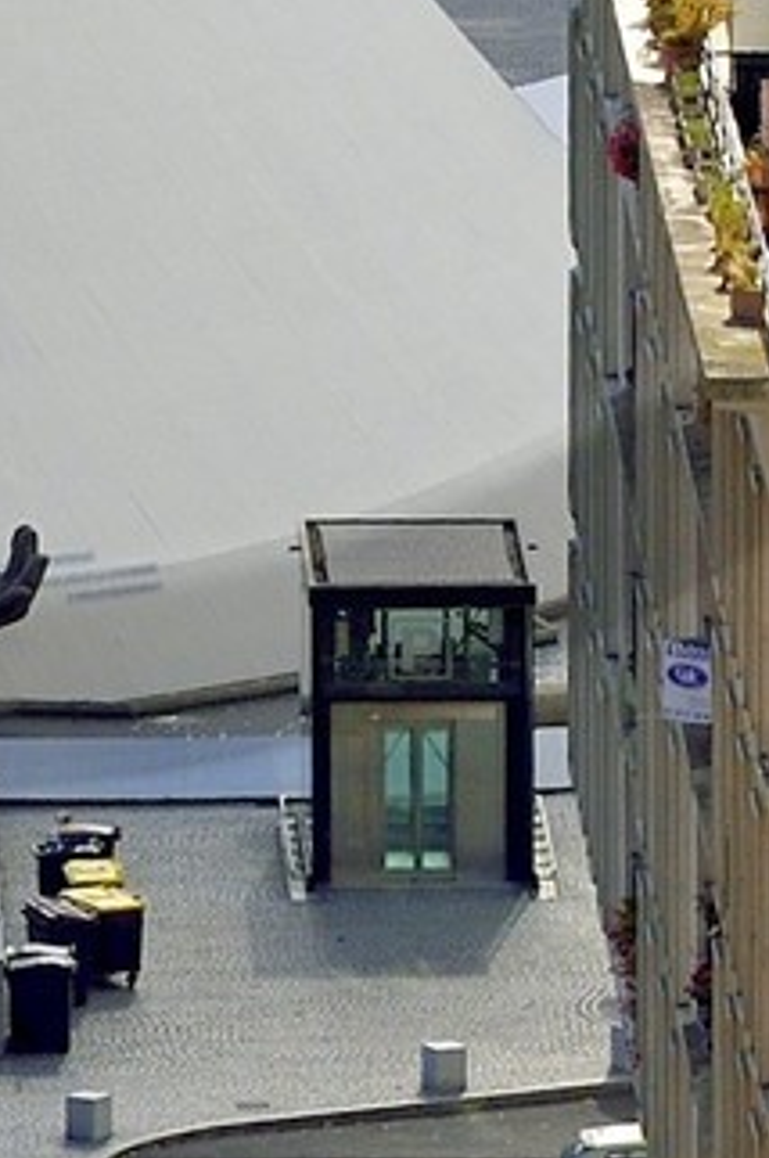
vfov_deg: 2.4
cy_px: -895
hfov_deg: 1.6
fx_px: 27806
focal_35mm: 866
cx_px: -129
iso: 200
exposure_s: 1/400
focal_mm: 116
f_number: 13
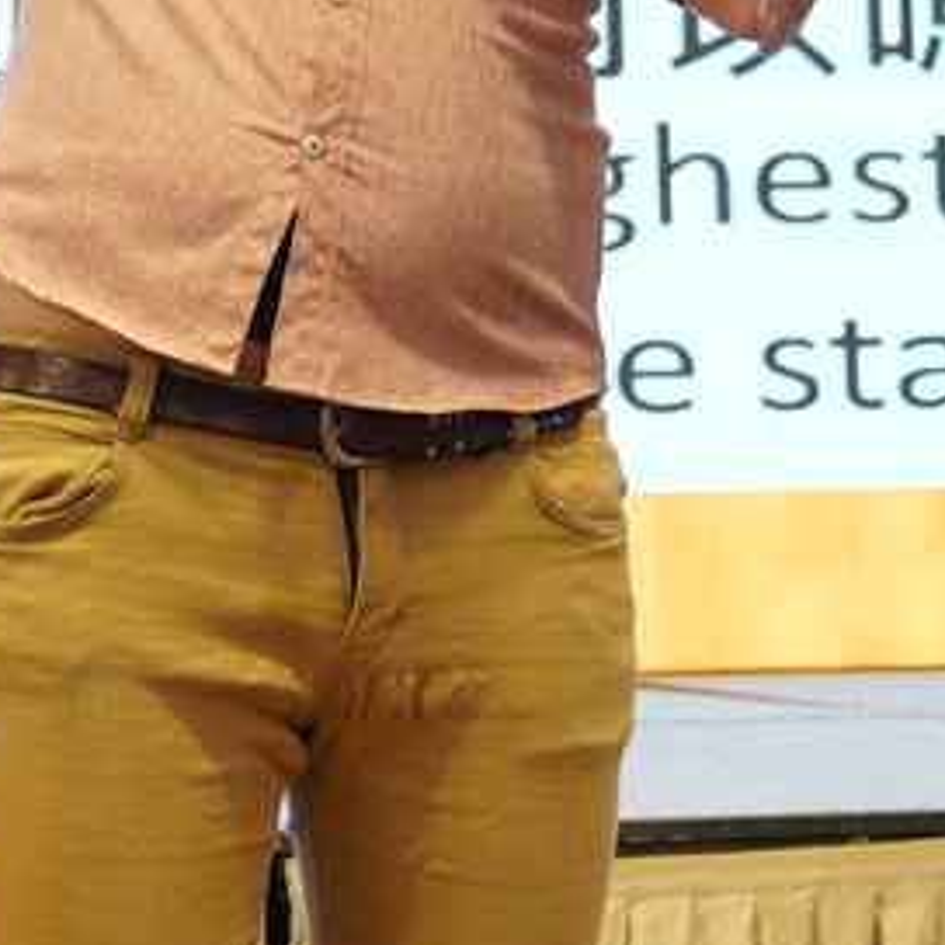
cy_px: -156
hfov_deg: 10.3
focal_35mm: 169
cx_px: 111
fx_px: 5220
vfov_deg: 10.2
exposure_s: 1/200
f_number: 3.2
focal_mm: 36
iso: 1600
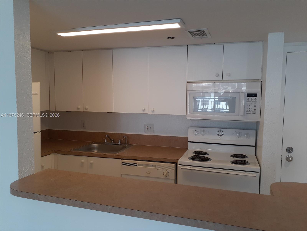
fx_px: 239
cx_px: 154
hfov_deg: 65.3
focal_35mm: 27
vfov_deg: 51.4
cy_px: 116
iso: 80
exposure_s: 1/120
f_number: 1.9
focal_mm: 3.6
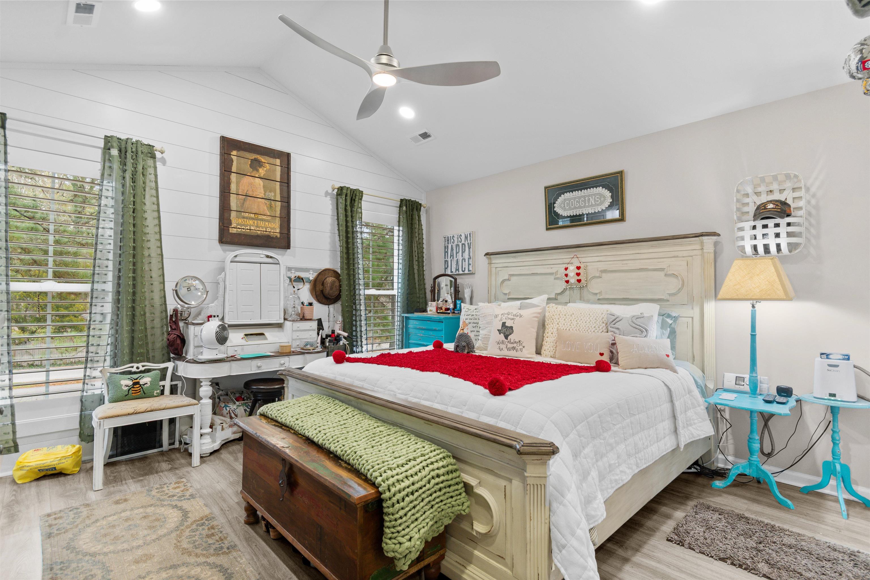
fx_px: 411
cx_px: 435
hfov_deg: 93.3
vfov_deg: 70.4
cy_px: 290
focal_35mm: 17
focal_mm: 11.5
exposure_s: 1/8
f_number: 4.8
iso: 100
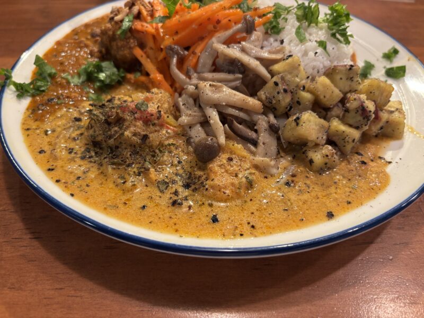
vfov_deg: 53.1
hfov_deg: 67.3
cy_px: 159
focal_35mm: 26
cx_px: 212
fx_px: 318
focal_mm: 5.96
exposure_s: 1/50
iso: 125
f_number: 1.6
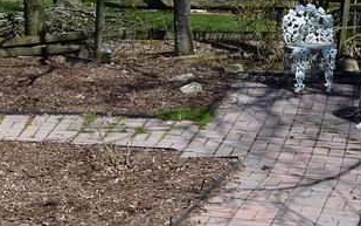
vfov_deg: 12.7
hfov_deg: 19.4
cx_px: -53
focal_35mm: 102
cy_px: 227
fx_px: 1003
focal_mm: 4.7
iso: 80
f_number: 4.5
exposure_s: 1/500
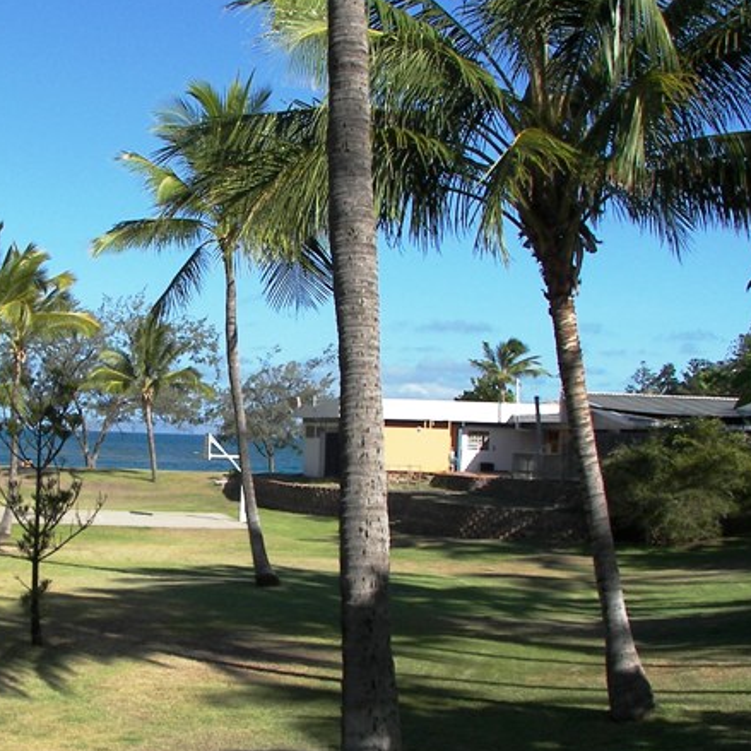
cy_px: 381
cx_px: 169
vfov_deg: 29.6
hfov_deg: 29.0
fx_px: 1424
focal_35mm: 58
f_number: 4
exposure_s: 1/640
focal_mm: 6
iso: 50
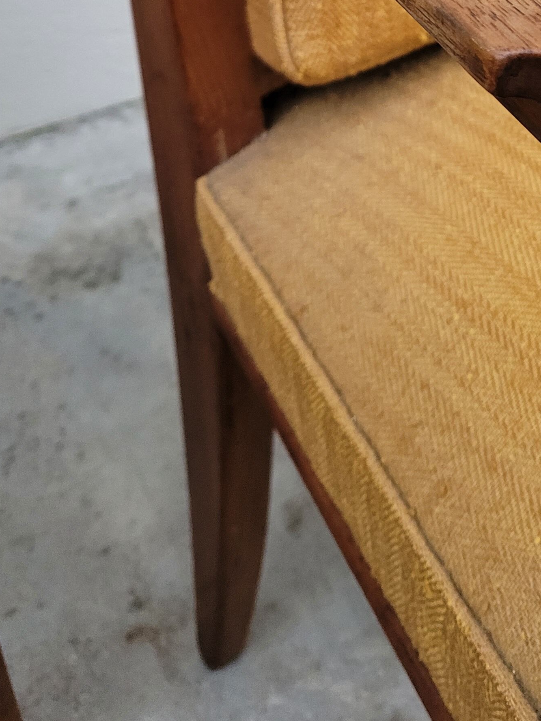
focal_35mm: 59
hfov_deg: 23.7
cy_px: -61
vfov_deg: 29.6
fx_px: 1229
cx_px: 544
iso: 250
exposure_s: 1/100
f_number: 1.8
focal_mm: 5.4
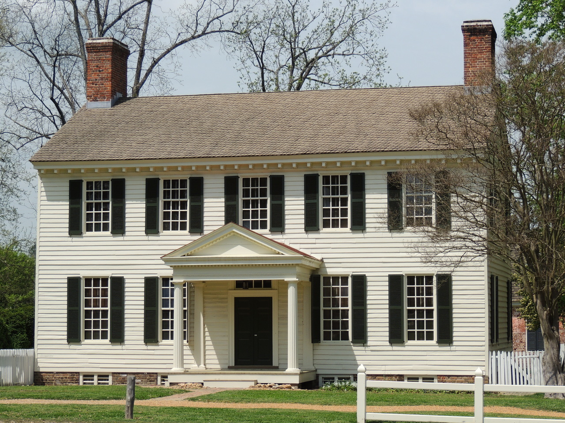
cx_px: 282
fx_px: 1469
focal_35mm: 90
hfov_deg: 21.8
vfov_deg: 16.4
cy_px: 212
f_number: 4.1
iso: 100
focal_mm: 16
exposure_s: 1/1250
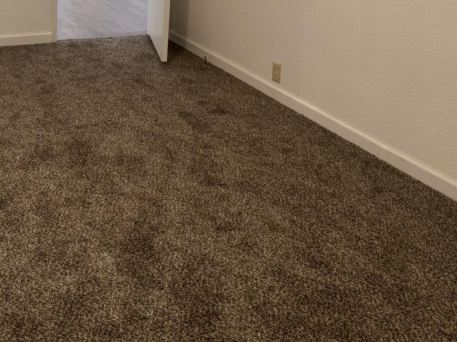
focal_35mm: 56
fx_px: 739
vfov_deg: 24.1
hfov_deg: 33.2
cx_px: 77
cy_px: -52
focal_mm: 6.76
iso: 125
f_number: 1.78
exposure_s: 1/60
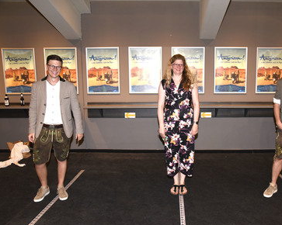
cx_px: 174
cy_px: 115
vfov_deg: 51.5
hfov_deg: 61.5
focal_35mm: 28
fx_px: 234
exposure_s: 1/80
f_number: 6.3
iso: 2500
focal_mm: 24
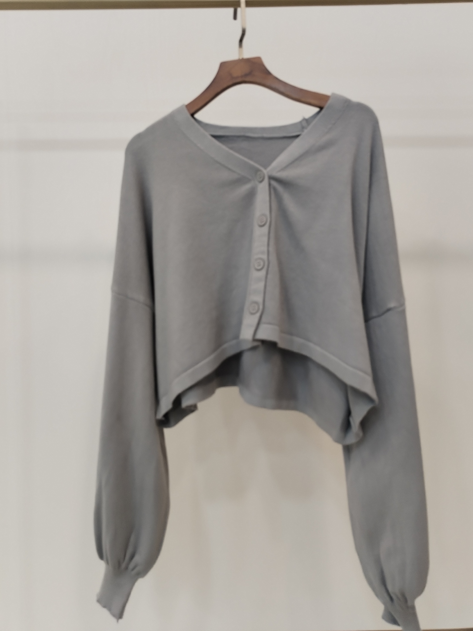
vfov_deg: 60.0
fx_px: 547
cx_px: 239
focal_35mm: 30
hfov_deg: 46.8
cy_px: 307
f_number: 1.8
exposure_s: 1/60
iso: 273
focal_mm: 4.75
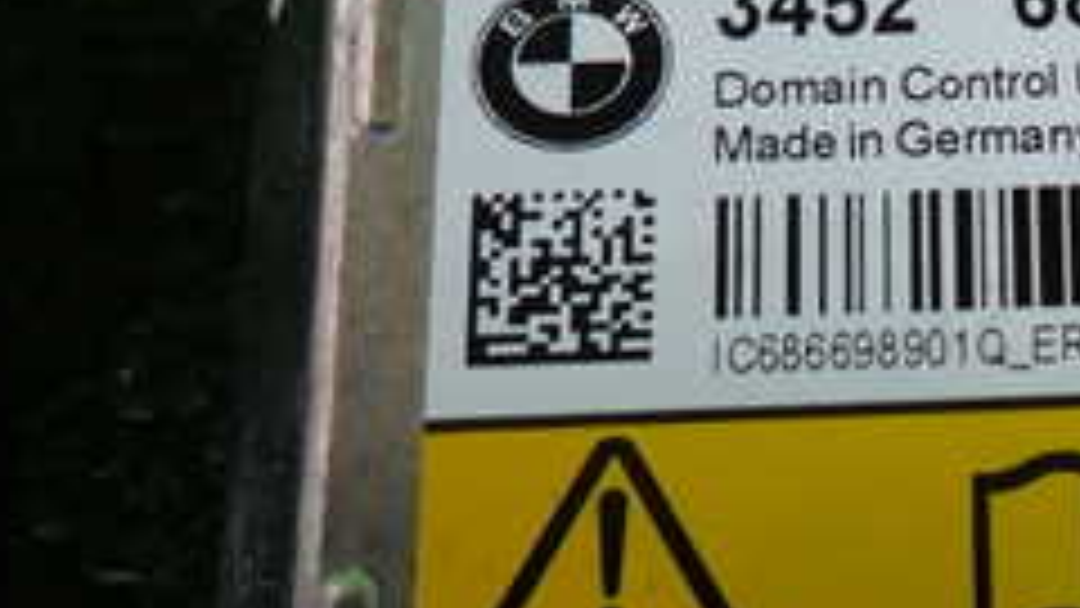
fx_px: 1947
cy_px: 410
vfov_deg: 17.7
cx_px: 1215
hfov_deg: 28.0
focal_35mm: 68
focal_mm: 4.5
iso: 160
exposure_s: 1/60
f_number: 2
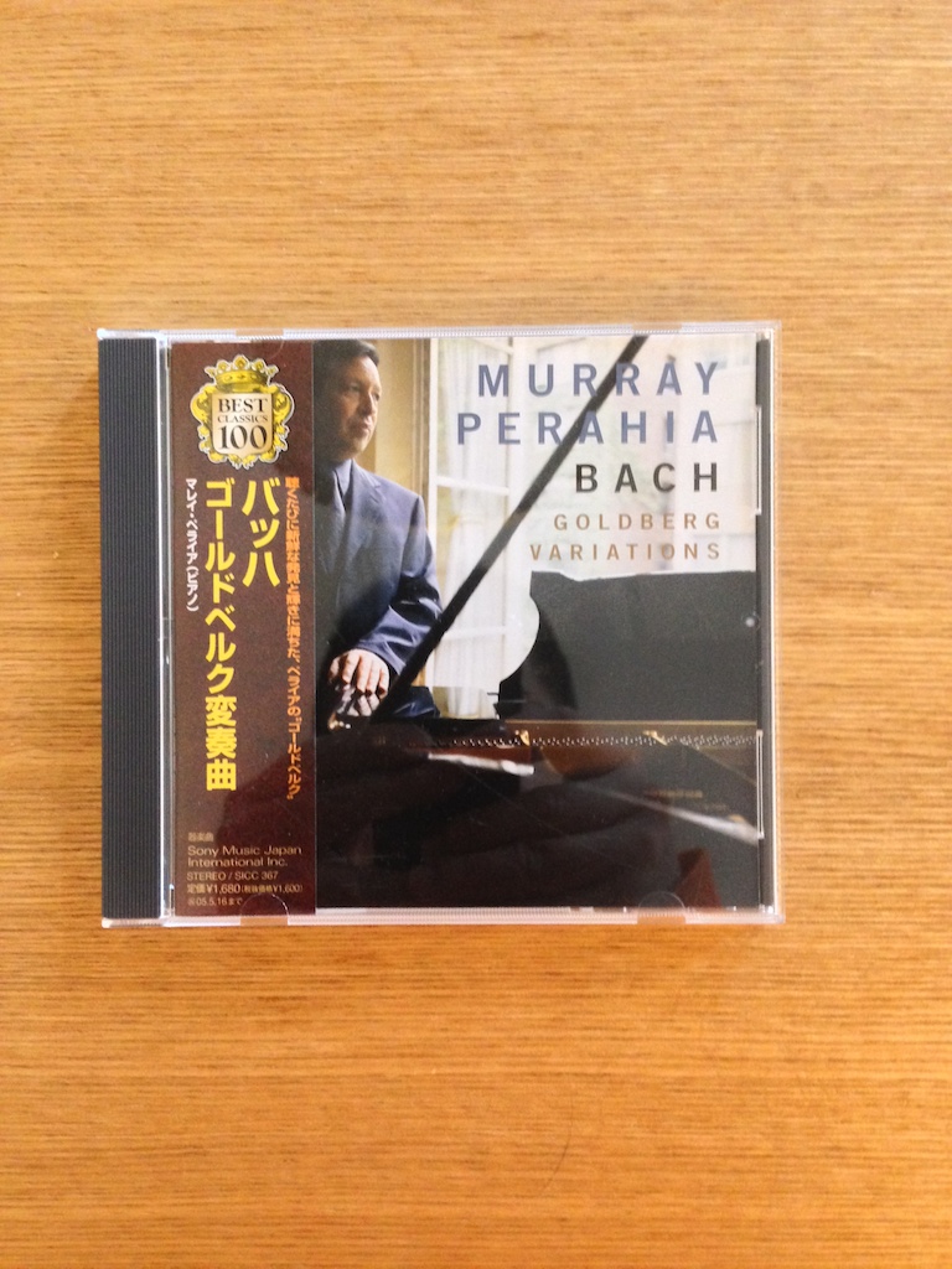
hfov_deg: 42.9
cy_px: 634
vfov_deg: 55.4
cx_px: 476
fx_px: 1210
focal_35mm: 33
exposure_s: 1/15
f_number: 2.4
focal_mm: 4.12
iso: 400
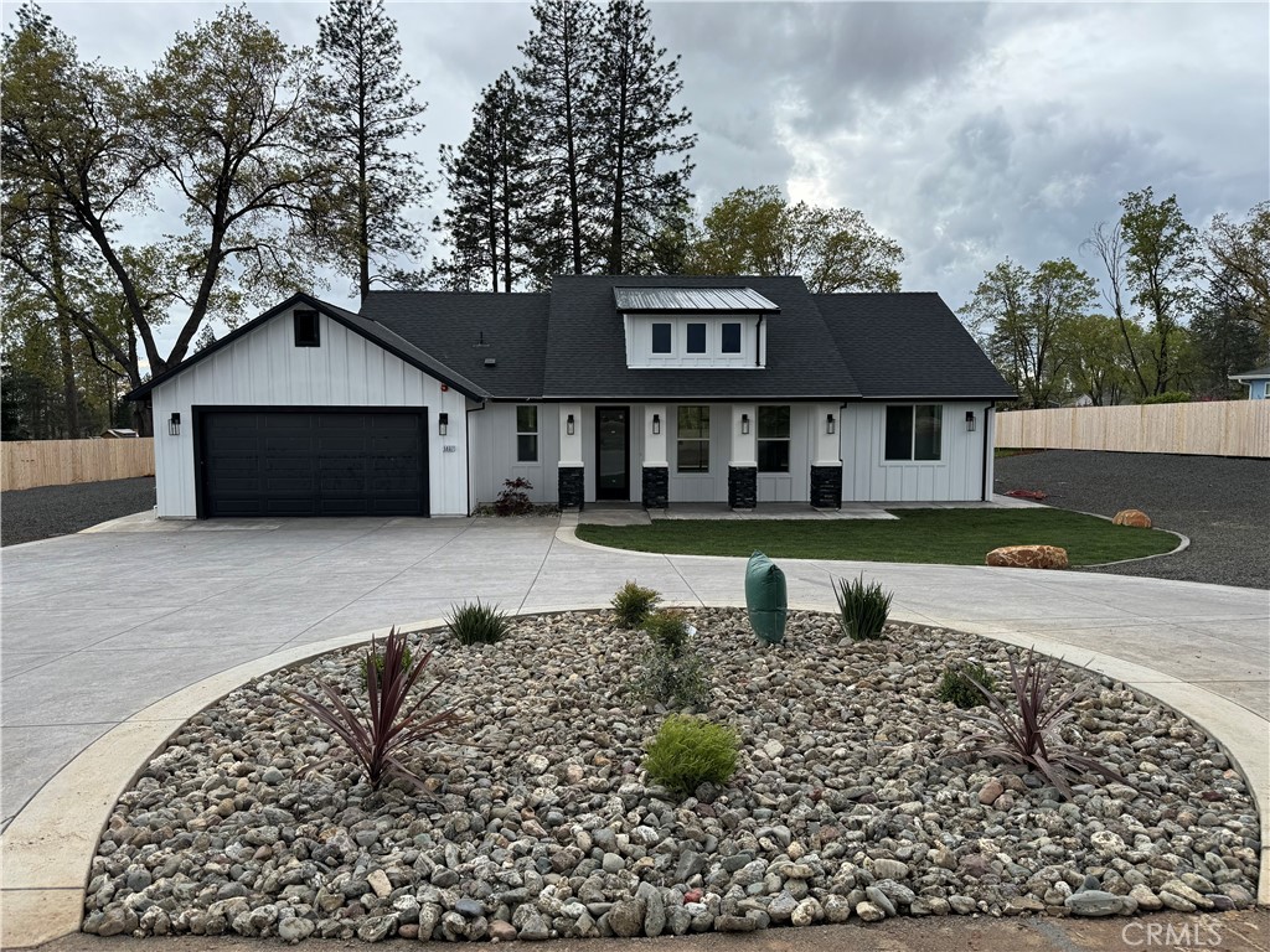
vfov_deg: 56.8
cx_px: 635
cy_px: 476
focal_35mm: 24
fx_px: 881
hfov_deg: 71.6
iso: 80
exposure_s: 1/1151
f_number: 1.78
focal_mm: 6.86
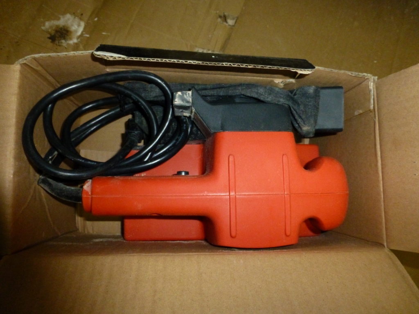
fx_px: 291
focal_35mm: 24
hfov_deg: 71.6
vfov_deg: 56.8
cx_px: 210
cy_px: 157
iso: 800
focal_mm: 4.3
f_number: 3.3
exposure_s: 1/250
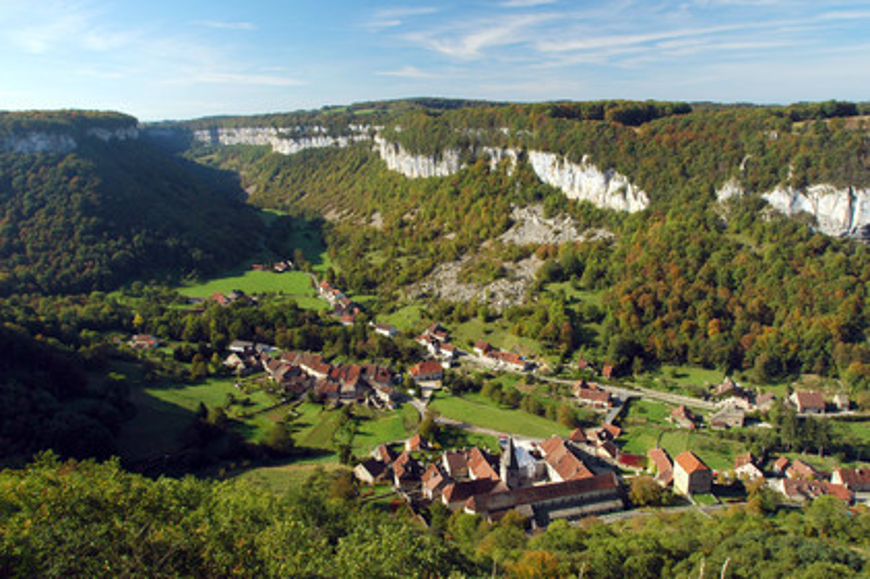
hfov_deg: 70.5
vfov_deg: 50.3
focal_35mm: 26
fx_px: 616
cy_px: 290
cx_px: 435
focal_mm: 17
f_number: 7.1
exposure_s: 1/125
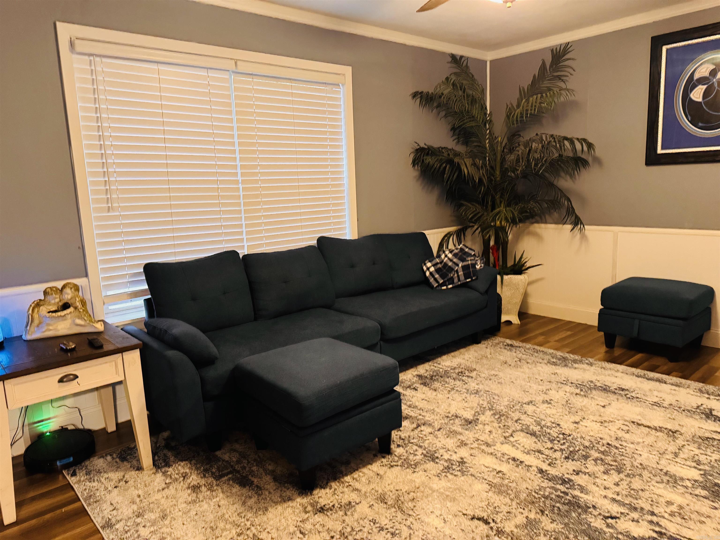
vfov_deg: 56.8
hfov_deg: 71.6
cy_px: 270
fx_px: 499
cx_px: 360
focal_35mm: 24
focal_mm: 6.76
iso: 800
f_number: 1.78
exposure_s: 1/40
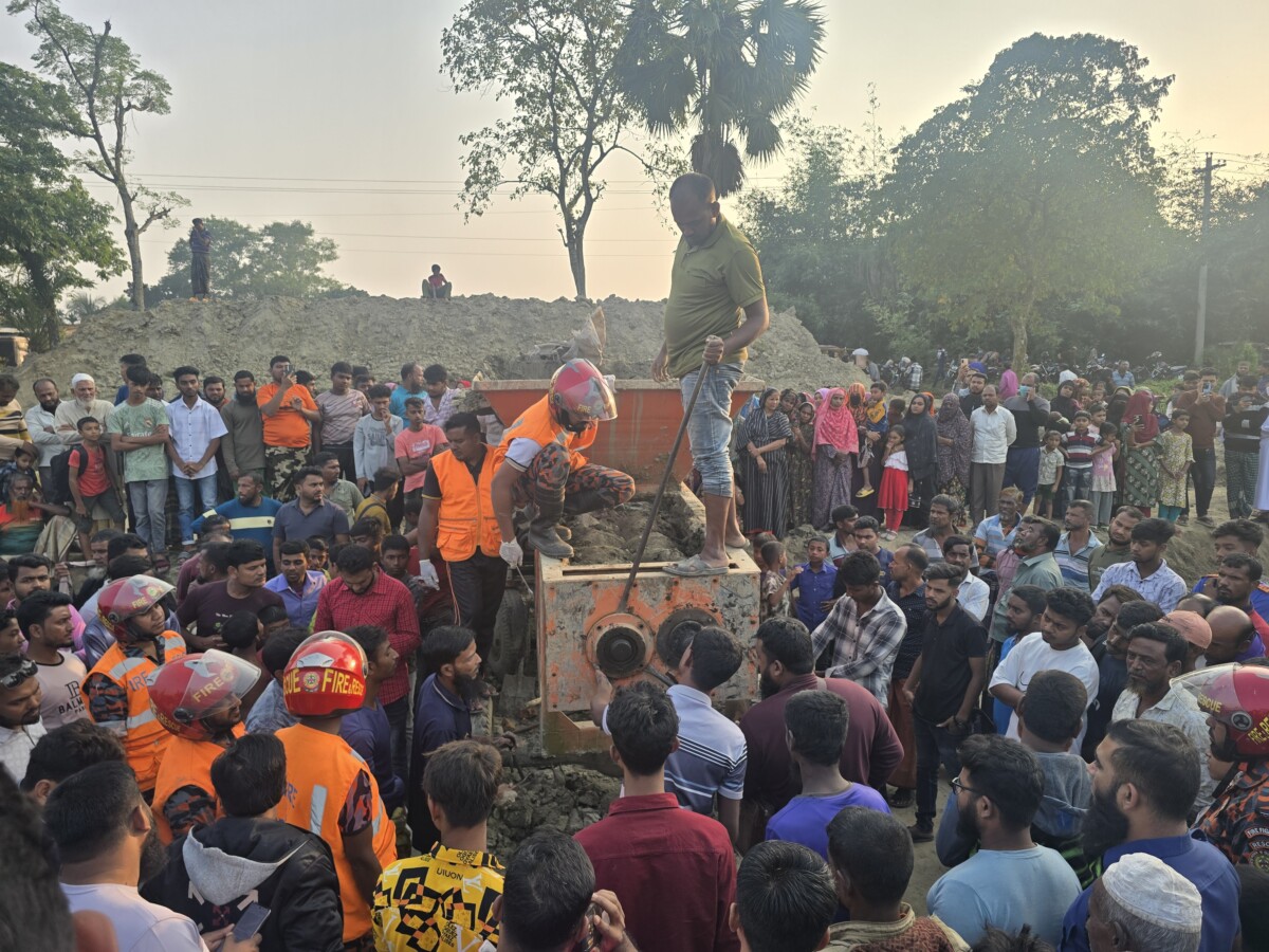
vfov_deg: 58.9
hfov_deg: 73.9
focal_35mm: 23
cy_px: 476
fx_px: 843
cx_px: 634
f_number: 1.7
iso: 12
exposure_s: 1/298
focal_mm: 6.3
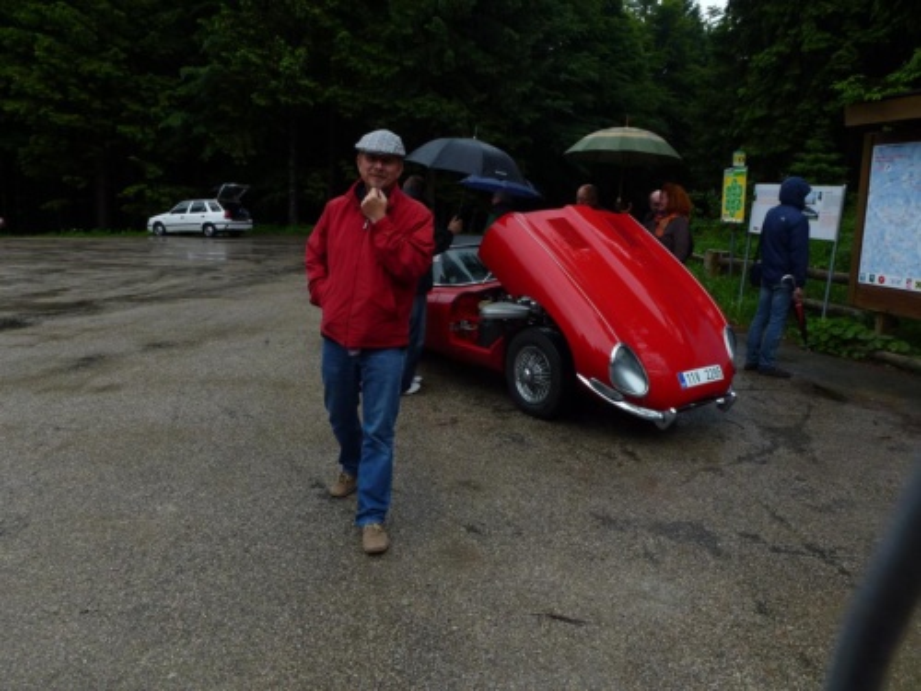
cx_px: 460
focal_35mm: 24
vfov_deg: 56.8
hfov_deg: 71.6
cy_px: 346
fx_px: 639
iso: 100
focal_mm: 4.3
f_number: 4
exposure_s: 1/200
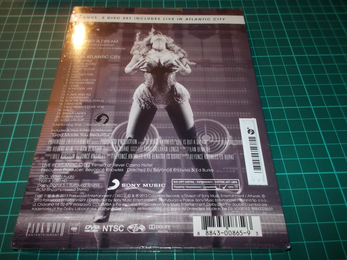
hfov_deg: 61.7
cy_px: 130
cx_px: 174
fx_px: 291
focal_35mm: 29
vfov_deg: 48.2
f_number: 3.3
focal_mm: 4.1
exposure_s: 1/30
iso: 200
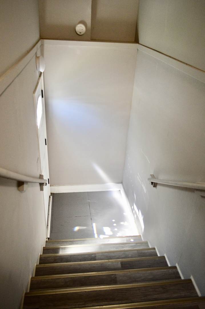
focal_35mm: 27
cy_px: 154
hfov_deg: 47.8
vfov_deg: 67.4
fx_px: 231
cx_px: 102
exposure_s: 1/60
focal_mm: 18
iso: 800
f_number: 4
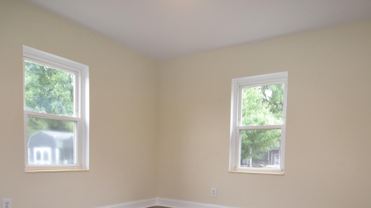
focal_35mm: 26
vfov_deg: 41.9
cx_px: 192
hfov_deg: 71.9
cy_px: 174
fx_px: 256
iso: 800
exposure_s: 1/125
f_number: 5.6
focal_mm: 10
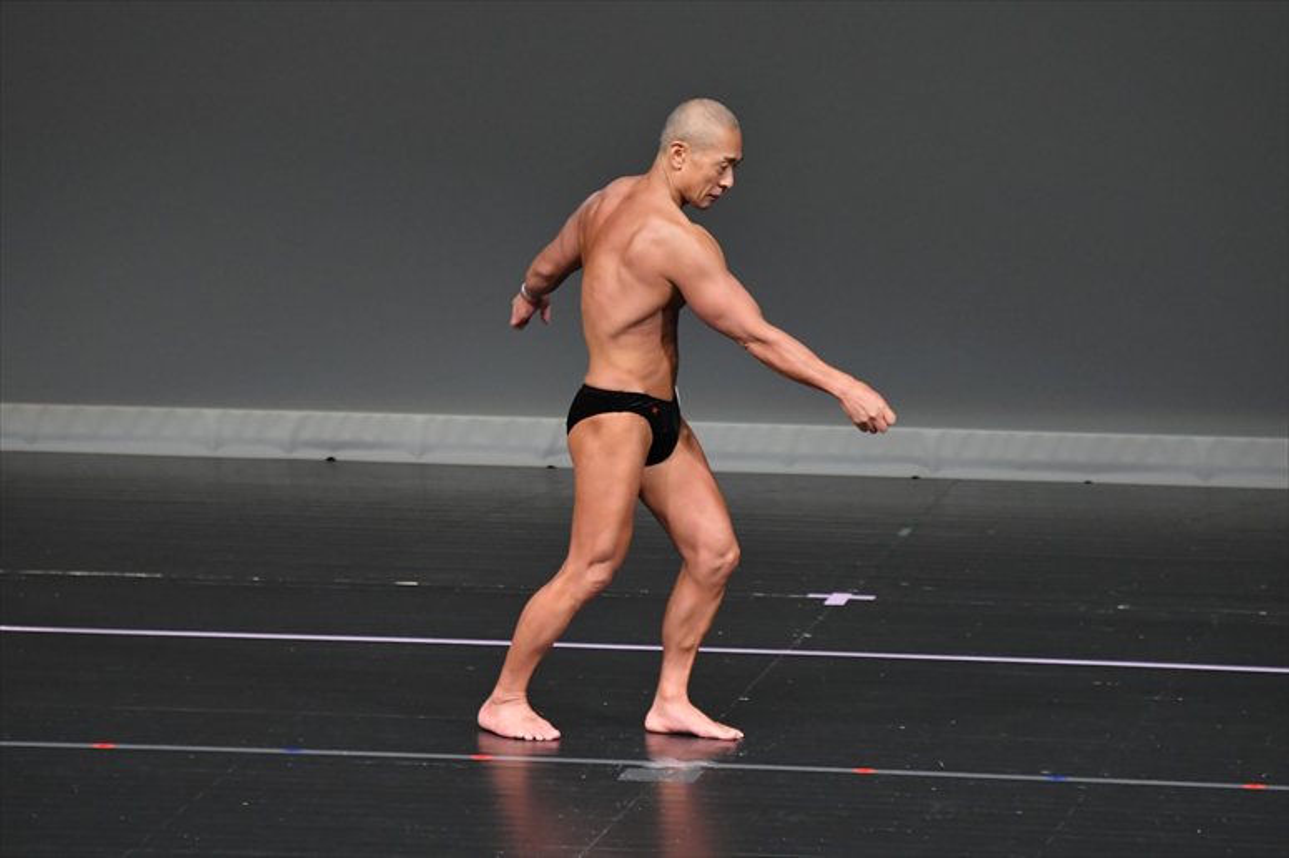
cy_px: 429
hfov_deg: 5.5
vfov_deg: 3.7
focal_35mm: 375
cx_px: 644
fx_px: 13421
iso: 4000
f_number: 5.6
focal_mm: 250
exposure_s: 1/400
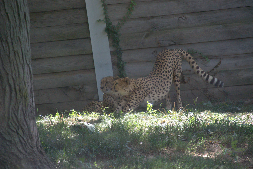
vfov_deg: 4.6
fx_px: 2111
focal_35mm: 300
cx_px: 126
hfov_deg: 6.9
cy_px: 84
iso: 1600
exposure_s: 1/400
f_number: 6.3
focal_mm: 200
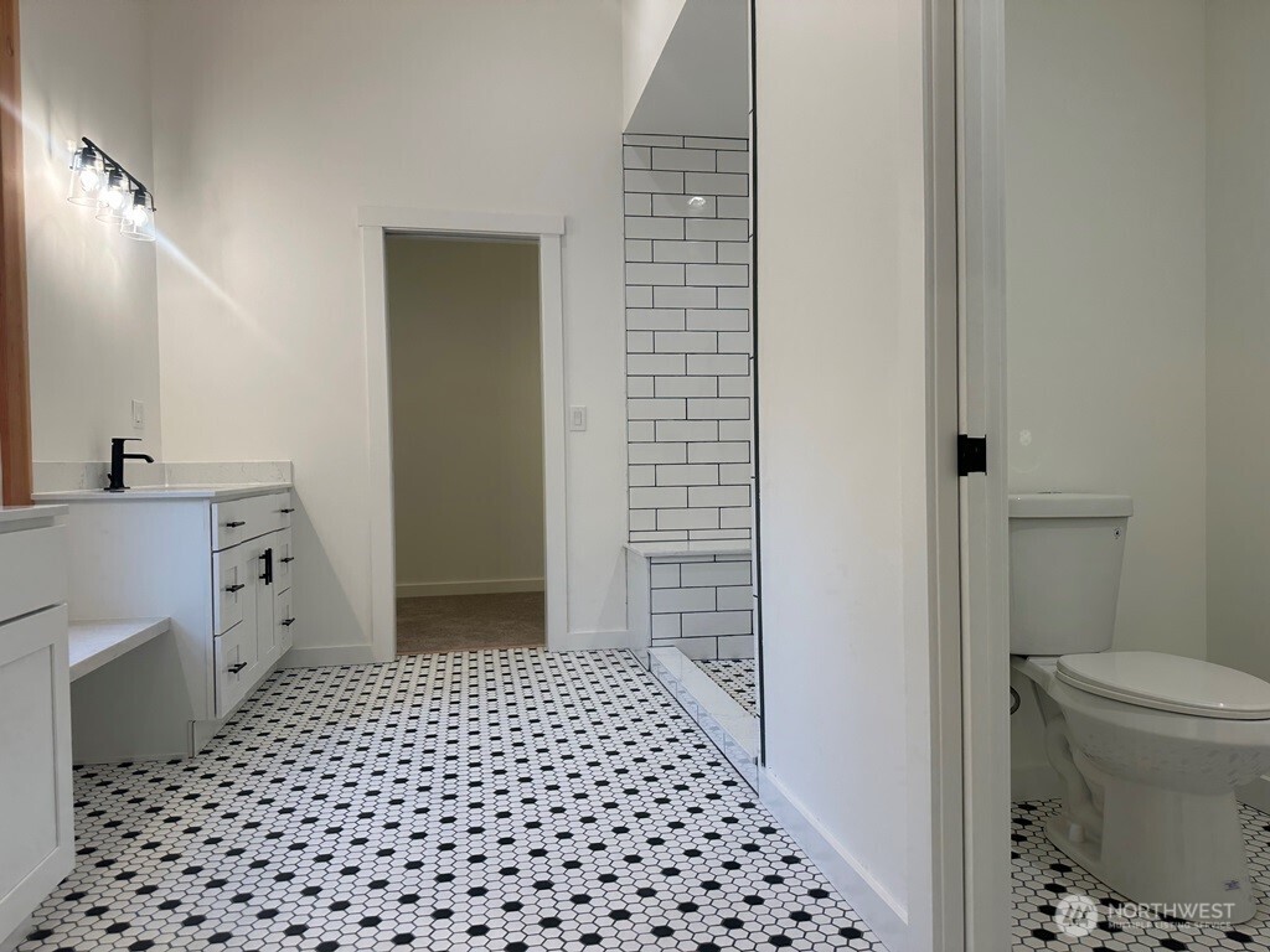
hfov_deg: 71.6
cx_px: 635
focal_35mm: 24
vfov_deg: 56.8
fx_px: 881
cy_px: 476
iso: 80
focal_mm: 6.86
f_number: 1.78
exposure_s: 1/120
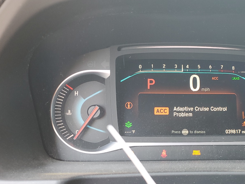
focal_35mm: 44
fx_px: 311
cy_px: 133
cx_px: 191
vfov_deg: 32.4
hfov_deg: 41.4
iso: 59
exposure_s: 1/60.2
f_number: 1.5
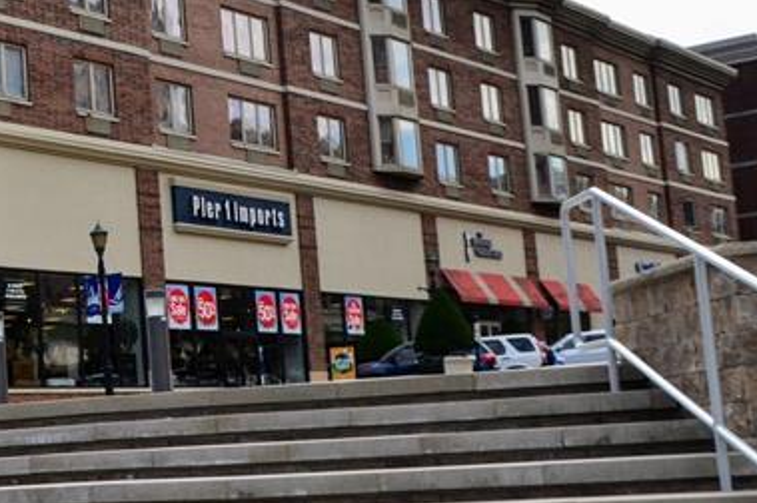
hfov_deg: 26.4
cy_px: 166
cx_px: 24
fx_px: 1534
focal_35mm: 73
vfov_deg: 18.6
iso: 400
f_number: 10
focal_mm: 18
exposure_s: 1/320
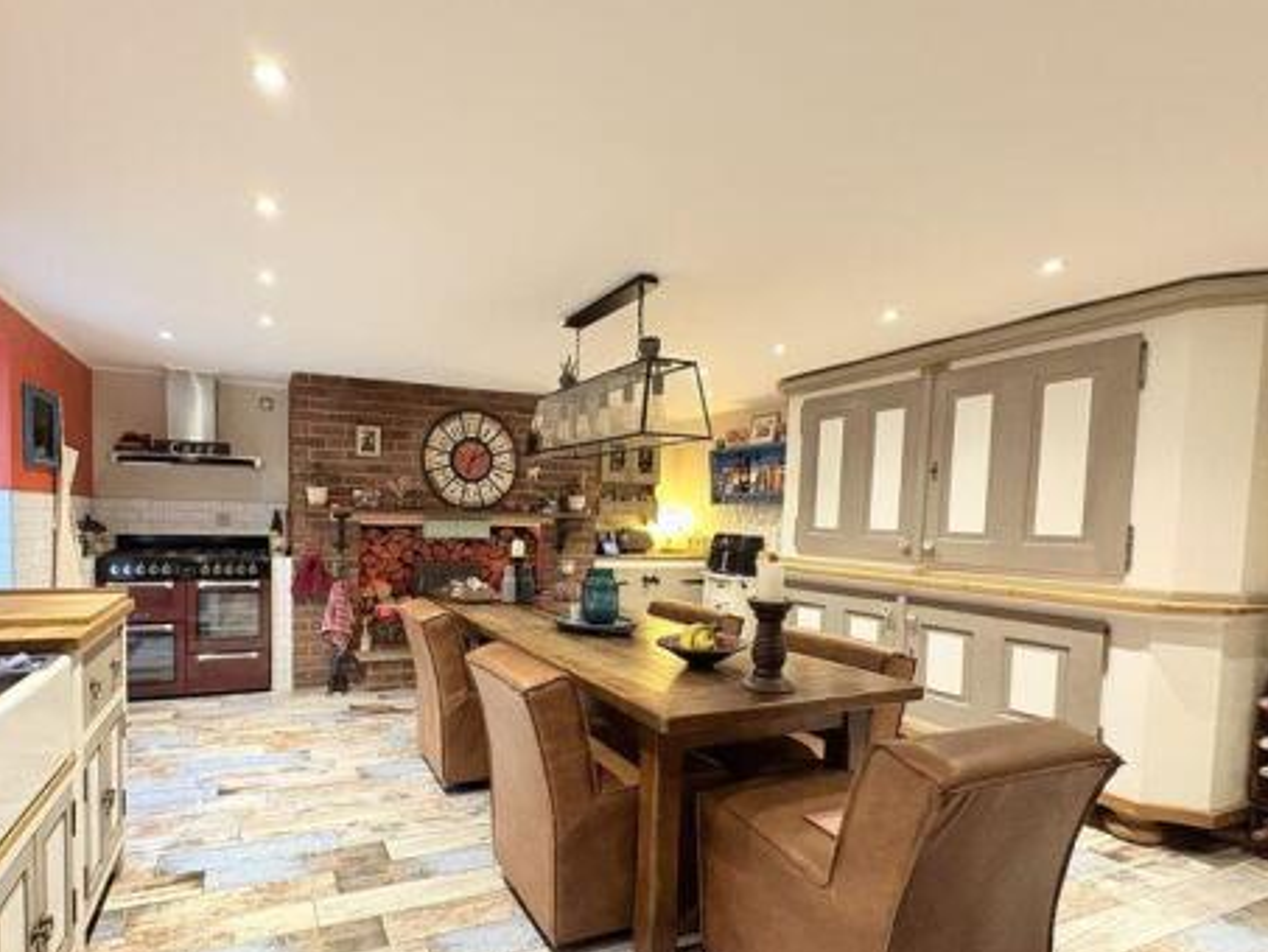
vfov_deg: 71.1
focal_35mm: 18
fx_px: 660
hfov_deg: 86.9
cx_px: 522
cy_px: 553
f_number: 2.2
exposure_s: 1/50
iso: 500
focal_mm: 2.22
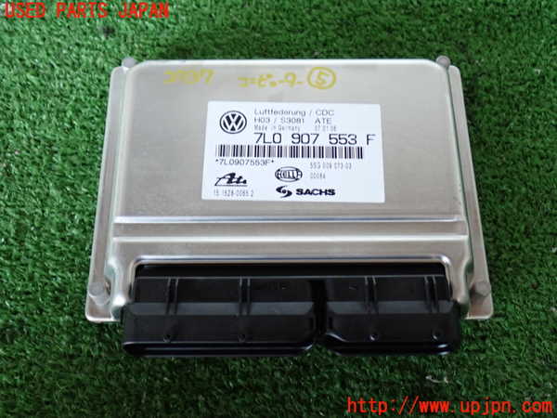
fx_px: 708
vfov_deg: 32.9
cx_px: 278
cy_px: 209
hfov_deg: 42.9
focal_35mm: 44
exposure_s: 1/40
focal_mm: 7.84
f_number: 2.9
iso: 500
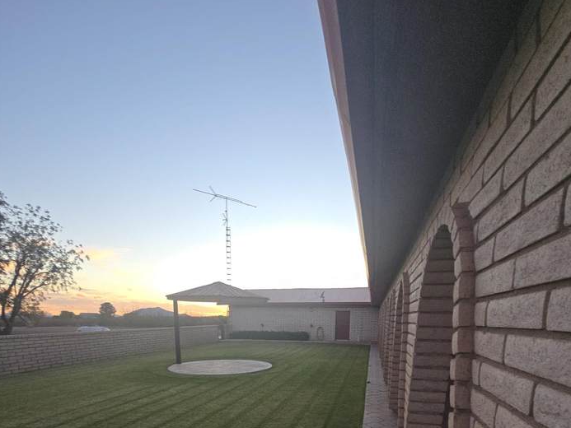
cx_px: 292
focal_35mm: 18
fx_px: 297
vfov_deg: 61.5
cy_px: 378
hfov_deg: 87.7
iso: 64
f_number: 2.2
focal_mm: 2.2
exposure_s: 1/120
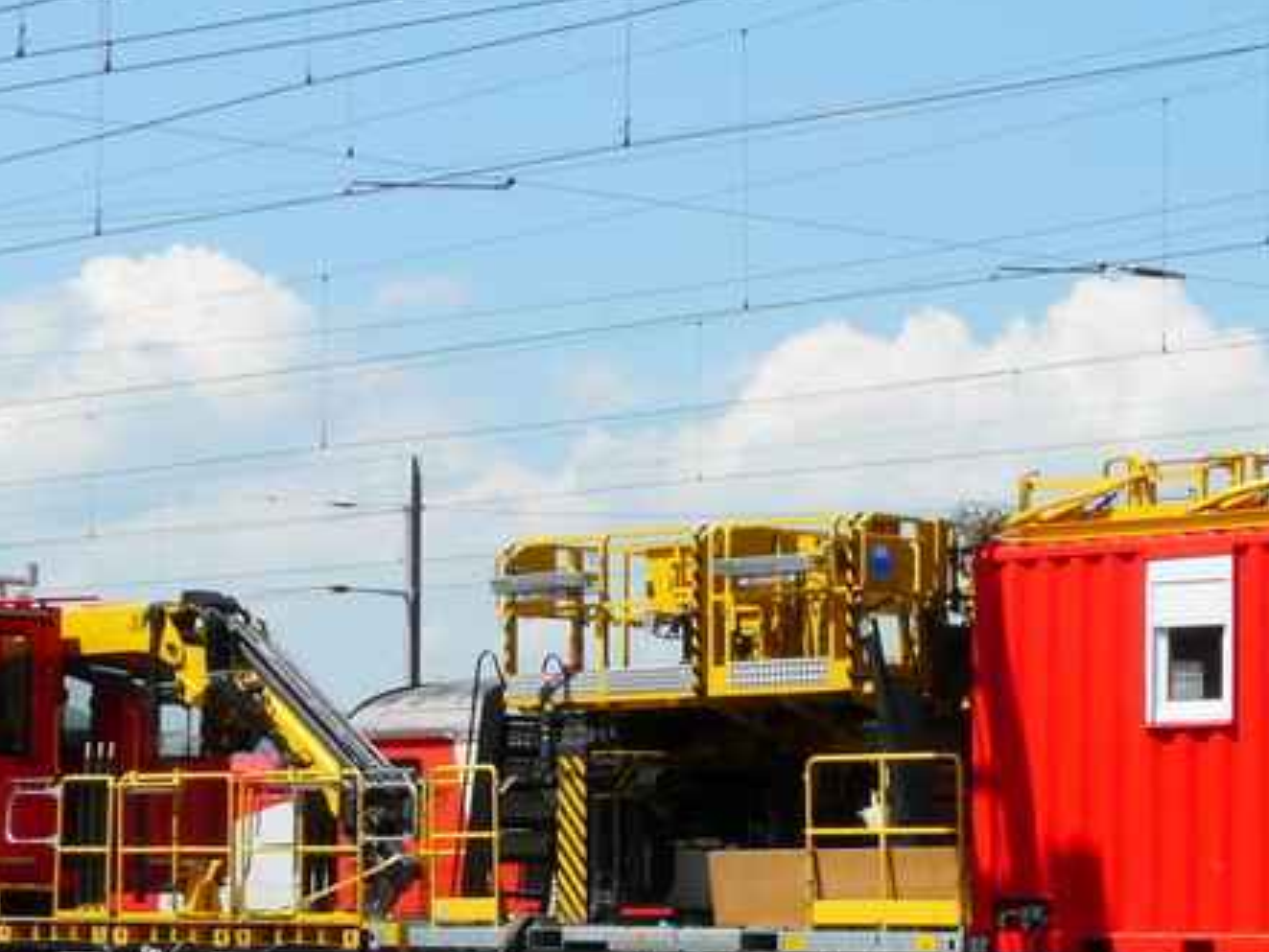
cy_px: 739
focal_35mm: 127
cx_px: 1059
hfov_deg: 15.4
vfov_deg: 11.6
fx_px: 4657
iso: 100
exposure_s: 1/500
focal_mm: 9.2
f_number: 6.3
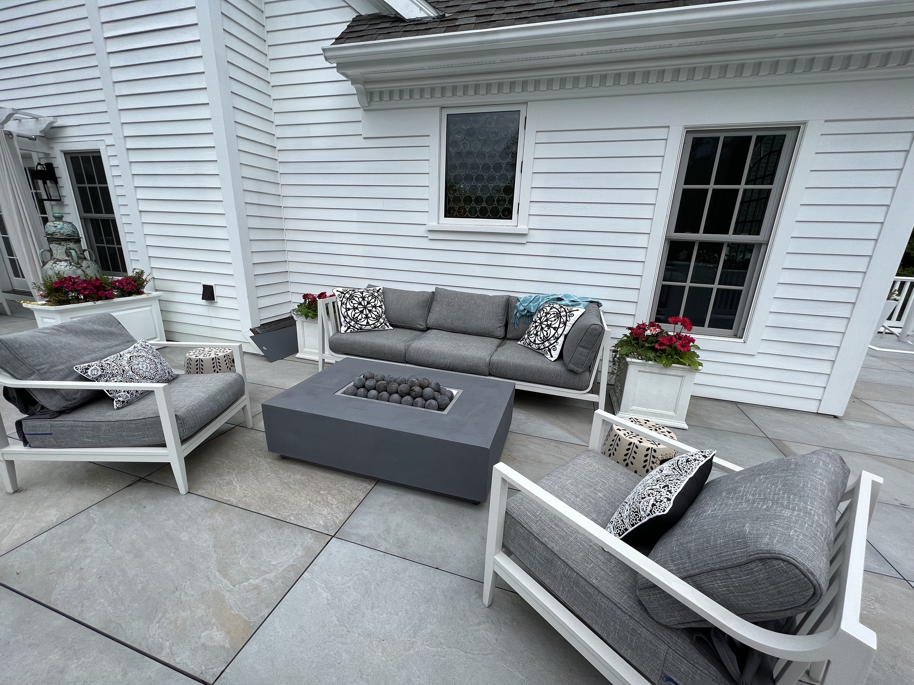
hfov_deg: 106.2
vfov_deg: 89.9
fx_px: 343
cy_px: 342
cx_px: 457
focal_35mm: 13
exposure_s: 1/1698
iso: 32
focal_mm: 1.57
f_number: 1.8
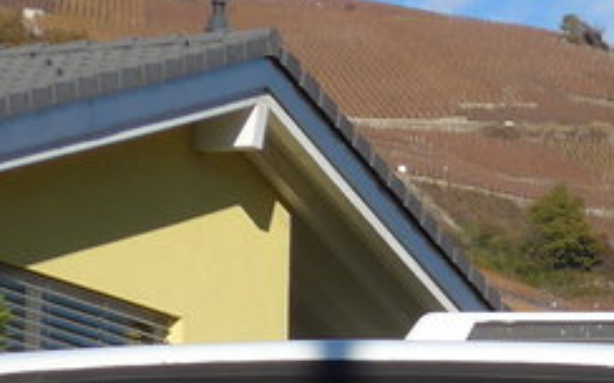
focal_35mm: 308
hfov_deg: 6.7
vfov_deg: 4.2
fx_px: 5149
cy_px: 736
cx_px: 883
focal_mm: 12
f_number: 3.5
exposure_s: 1/1300
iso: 80
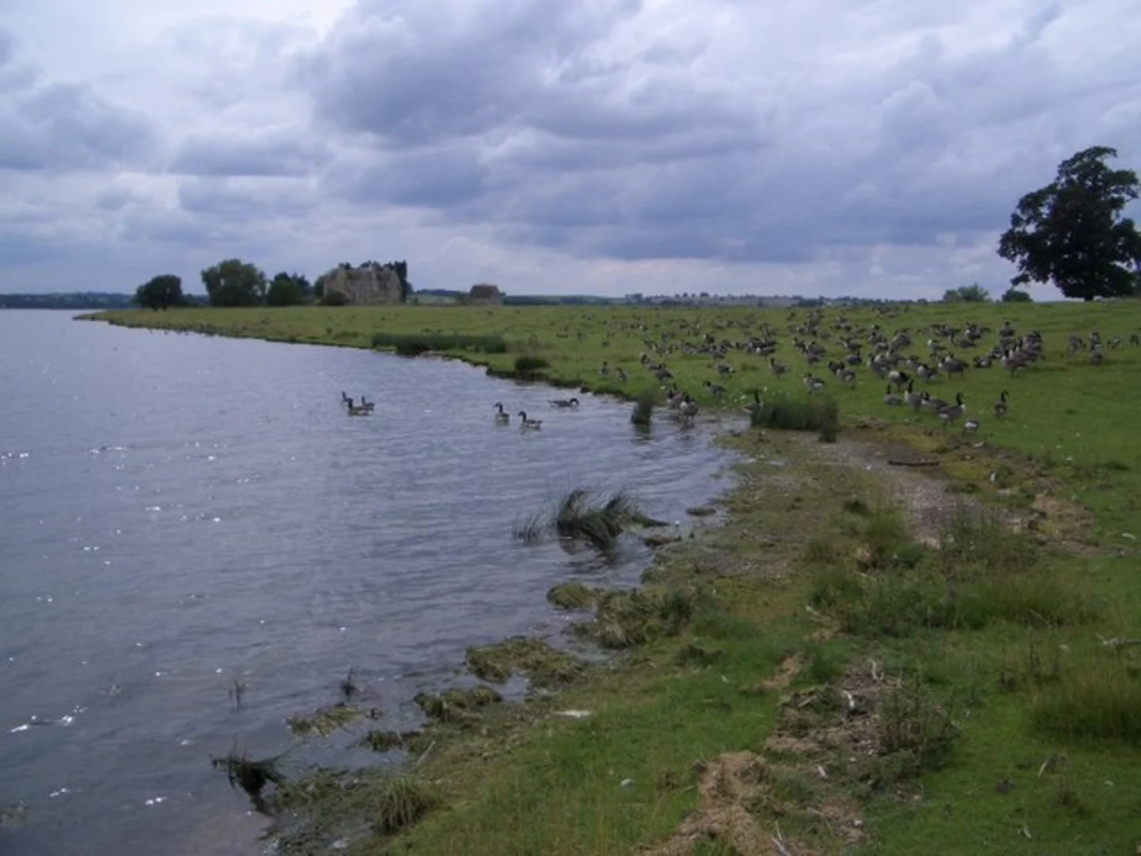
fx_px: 1154
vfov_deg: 40.7
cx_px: 570
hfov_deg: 52.6
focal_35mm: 35
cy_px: 428
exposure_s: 1/640
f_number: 4.3
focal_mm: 5.8
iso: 50
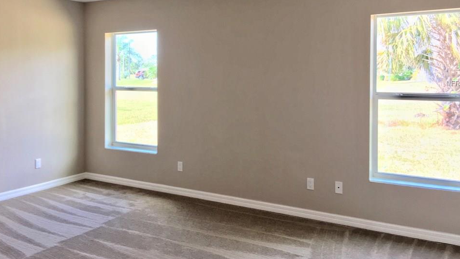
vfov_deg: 34.3
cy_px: 84
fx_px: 415
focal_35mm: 34
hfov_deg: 58.0
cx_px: 227
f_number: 2.2
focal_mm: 4.15
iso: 32
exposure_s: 1/60
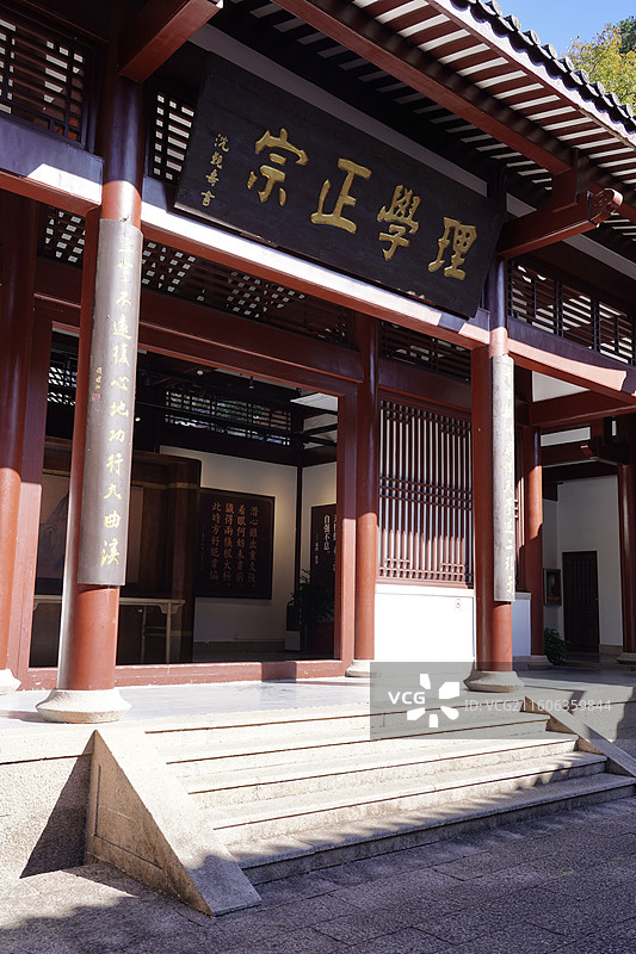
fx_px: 742
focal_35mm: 28
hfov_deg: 46.4
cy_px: 477
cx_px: 318
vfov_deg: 65.5
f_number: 6.3
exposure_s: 1/160
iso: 125
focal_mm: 28
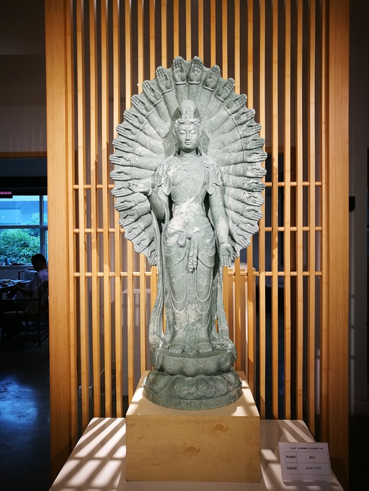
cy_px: 246
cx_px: 184
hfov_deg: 51.4
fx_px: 384
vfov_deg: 65.3
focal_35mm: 27
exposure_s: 1/60
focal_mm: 4.5
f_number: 2.2
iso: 160
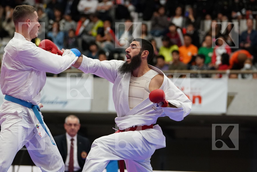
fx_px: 1292
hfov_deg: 11.4
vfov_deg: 7.6
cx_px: 128
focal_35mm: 181
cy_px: 86
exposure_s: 1/1000
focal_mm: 121
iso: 4000
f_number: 2.8
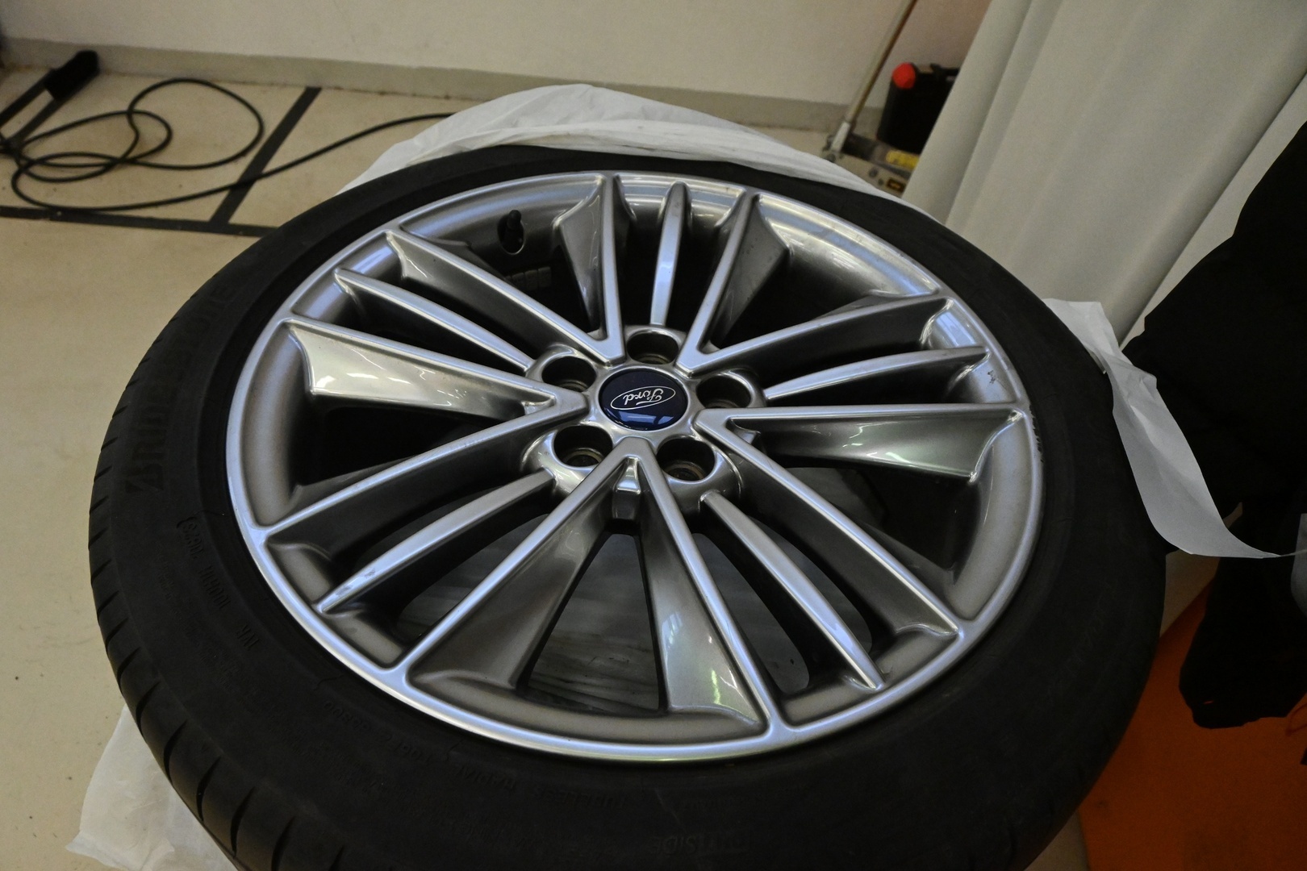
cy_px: 436
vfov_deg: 47.9
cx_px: 654
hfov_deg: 67.4
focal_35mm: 27
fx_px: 980
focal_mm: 18
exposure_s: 1/640
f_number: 6.3
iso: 5000
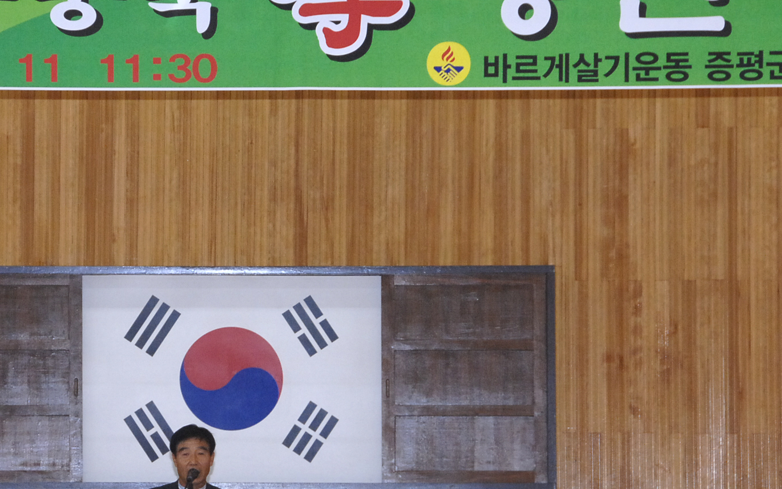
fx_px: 4583
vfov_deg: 6.1
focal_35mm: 215
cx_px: 203
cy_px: 286
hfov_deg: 9.7
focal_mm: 90
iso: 800
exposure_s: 1/60
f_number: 6.7
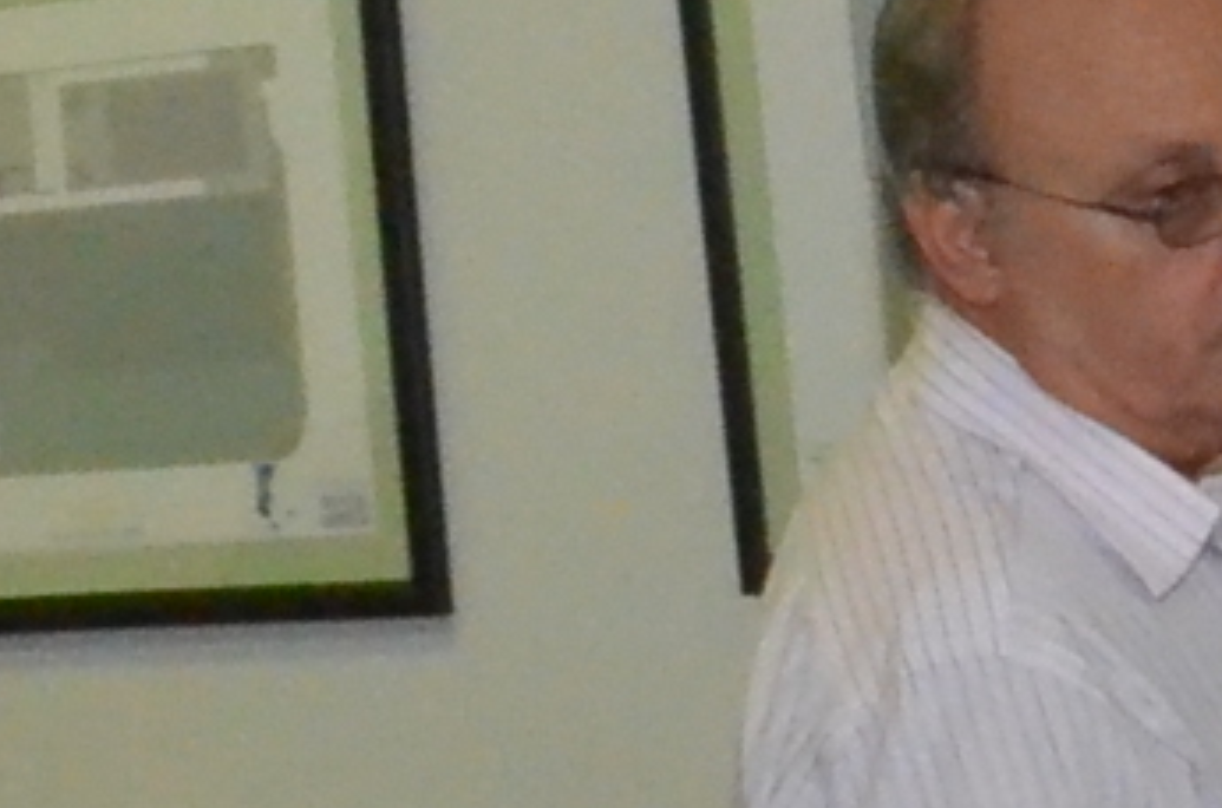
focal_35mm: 193
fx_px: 6533
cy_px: 1294
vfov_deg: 6.9
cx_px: 1778
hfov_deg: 10.4
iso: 6400
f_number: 11
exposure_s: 1/60
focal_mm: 18
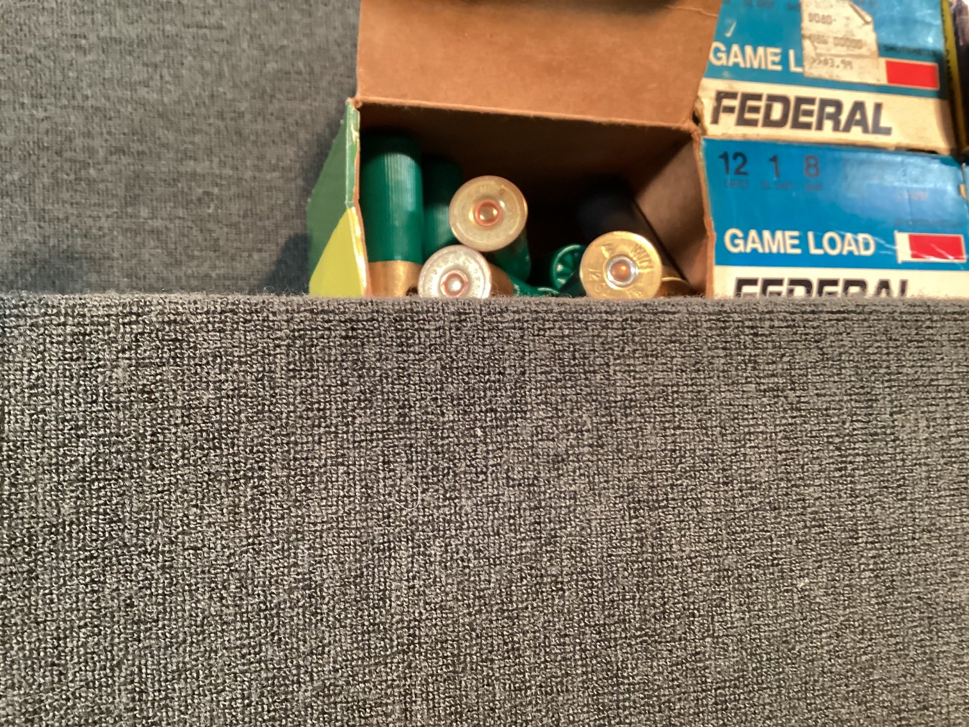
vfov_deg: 45.4
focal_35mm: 31
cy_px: 364
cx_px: 484
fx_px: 868
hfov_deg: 58.3
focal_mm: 3.3
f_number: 2.4
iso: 400
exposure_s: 1/40
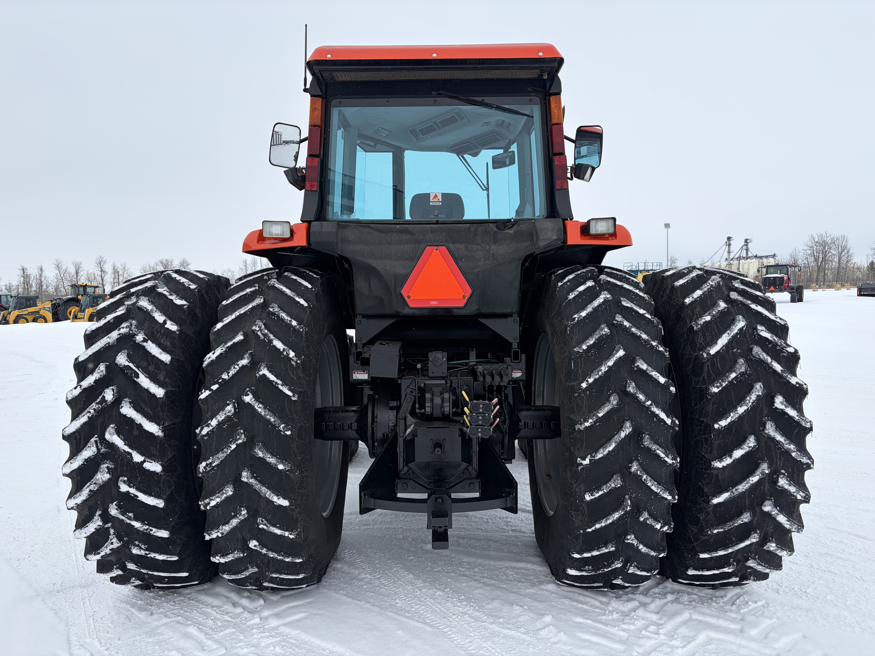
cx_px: 438
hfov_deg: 67.3
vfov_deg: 53.1
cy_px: 328
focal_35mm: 26
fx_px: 657
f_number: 1.6
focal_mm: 5.96
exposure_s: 1/2747
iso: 50
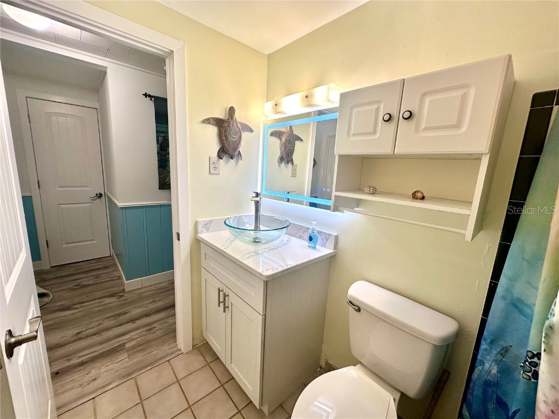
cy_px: 210
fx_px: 226
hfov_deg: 102.1
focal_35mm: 14
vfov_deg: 85.7
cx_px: 280
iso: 50
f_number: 2.2
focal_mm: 2.22
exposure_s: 1/120
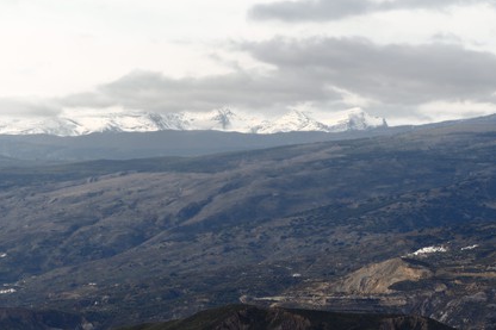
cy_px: 164
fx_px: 2644
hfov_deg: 10.7
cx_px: 248
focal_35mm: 192
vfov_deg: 7.1
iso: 200
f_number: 18
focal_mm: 190
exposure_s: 1/160
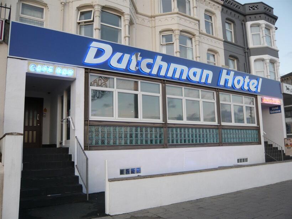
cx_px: 146
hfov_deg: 63.4
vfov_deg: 49.7
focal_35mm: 28
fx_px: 236
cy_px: 110
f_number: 2.8
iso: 100
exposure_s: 1/50
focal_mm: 4.6
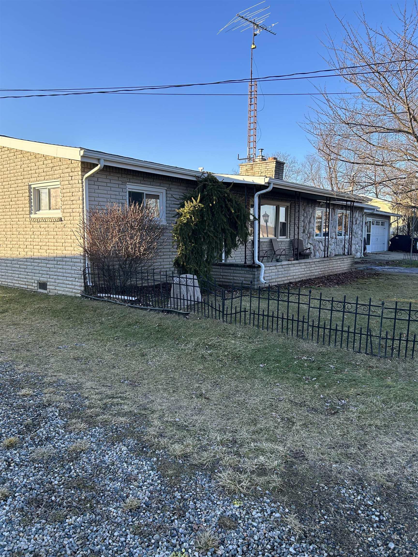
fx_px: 419
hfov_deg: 53.1
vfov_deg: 67.3
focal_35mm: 26
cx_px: 209
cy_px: 278
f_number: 1.5
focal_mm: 5.7
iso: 50
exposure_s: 1/1009
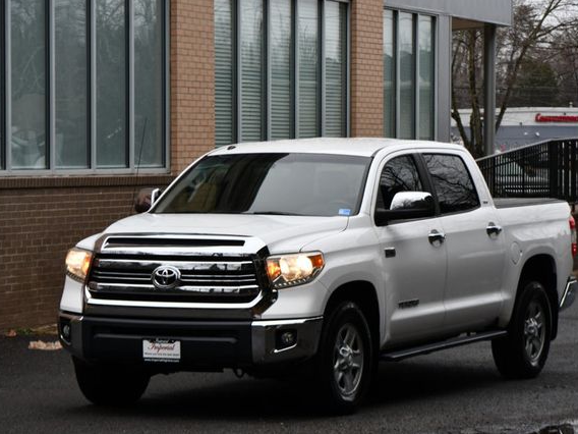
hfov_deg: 14.1
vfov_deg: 10.6
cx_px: 313
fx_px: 2338
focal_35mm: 140
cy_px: 217
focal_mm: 86
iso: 320
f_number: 5.6
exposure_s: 1/250
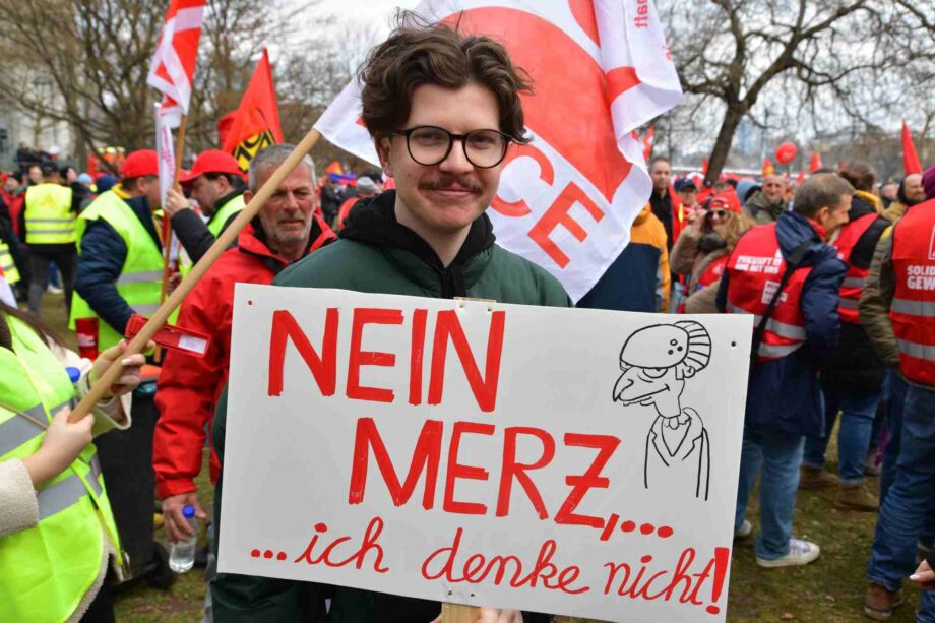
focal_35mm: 35
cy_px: 312
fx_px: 909
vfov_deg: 37.8
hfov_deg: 54.4
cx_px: 468
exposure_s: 1/200
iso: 200
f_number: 8
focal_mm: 35
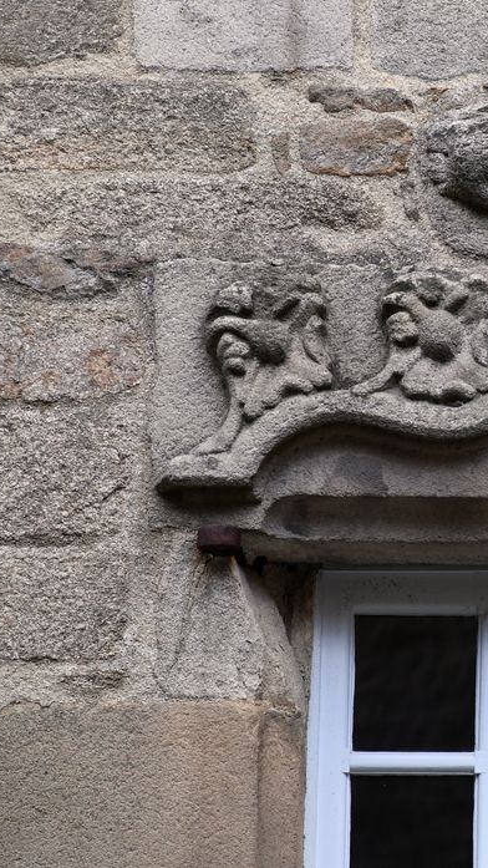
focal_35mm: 284
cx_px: 555
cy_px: 433
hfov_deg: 4.3
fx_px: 6534
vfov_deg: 7.6
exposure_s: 1/400
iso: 800
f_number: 5
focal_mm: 180
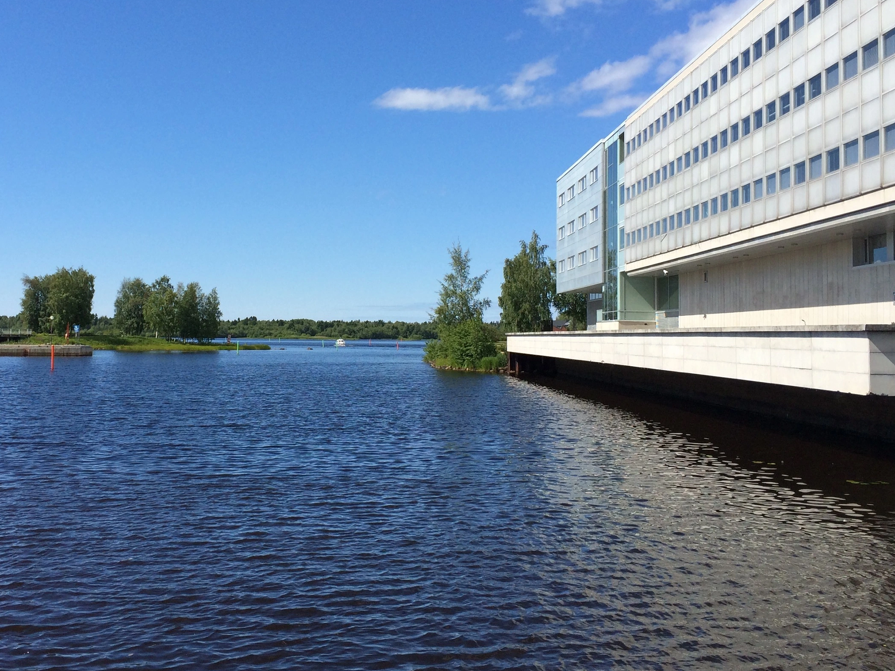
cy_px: 266
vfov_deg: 34.2
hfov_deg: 44.5
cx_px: 344
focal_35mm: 42
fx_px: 1086
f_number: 2.2
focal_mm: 4.12
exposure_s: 1/2564
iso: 40
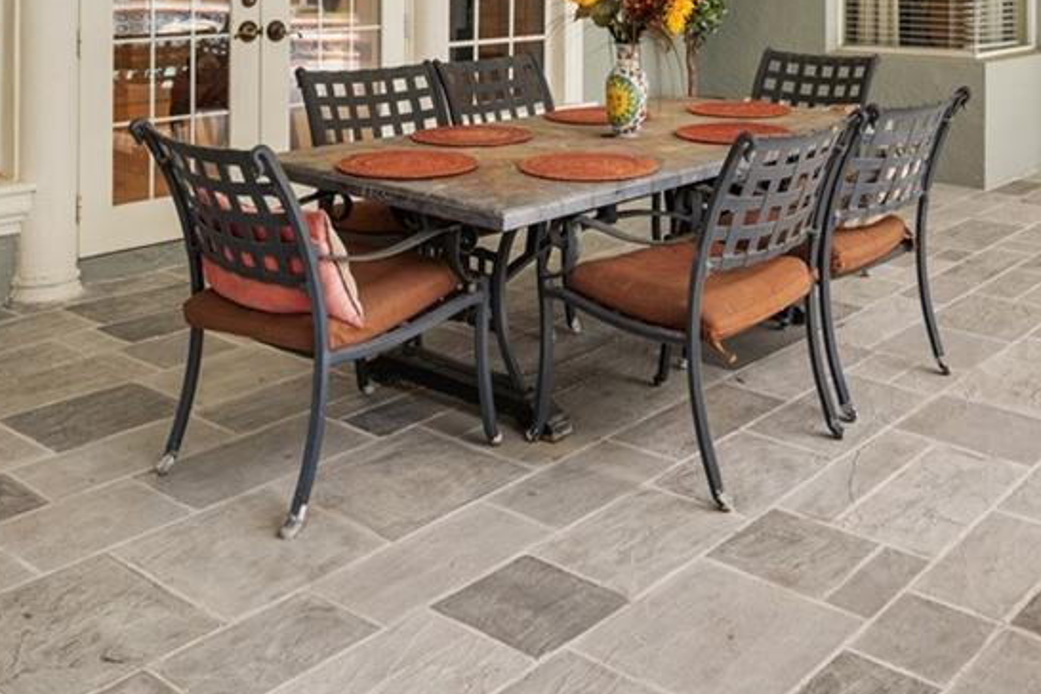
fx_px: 1185
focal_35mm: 41
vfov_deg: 29.8
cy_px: -43
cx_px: 677
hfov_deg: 46.8
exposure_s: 1/100
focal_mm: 14
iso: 250
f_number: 6.3
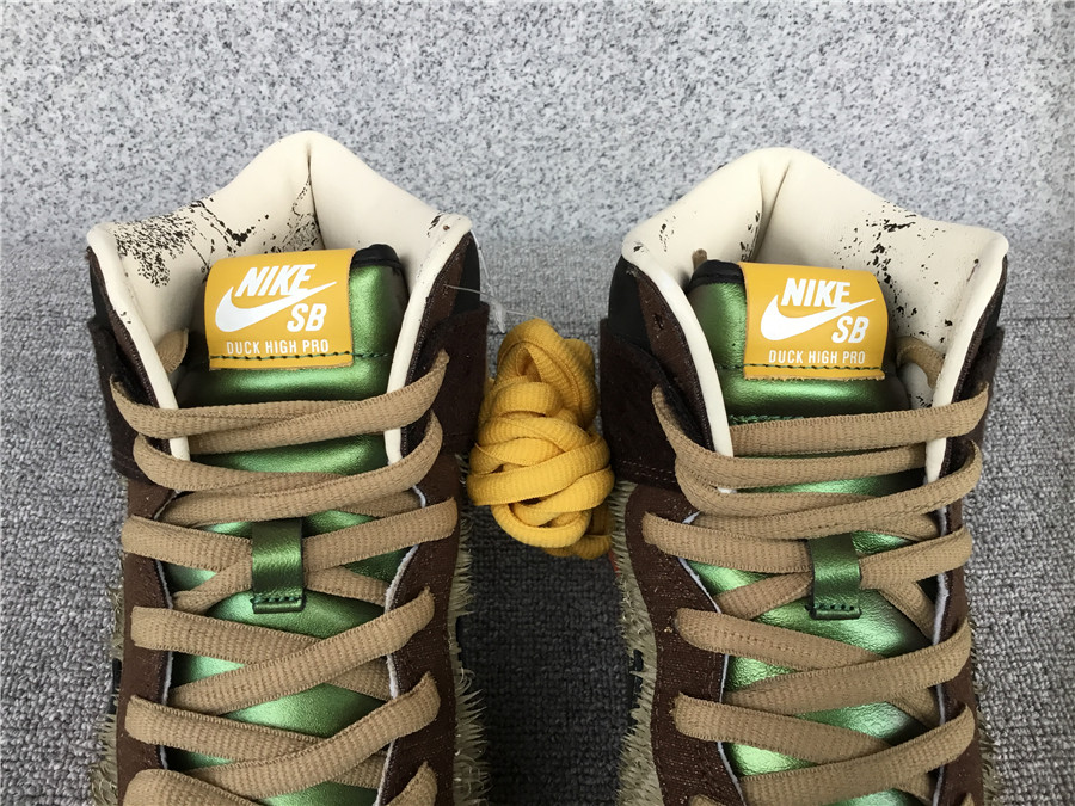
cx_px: 538
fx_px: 963
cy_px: 403
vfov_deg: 45.4
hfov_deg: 58.4
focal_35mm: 31
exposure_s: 1/33
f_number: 2.4
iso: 25
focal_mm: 3.3
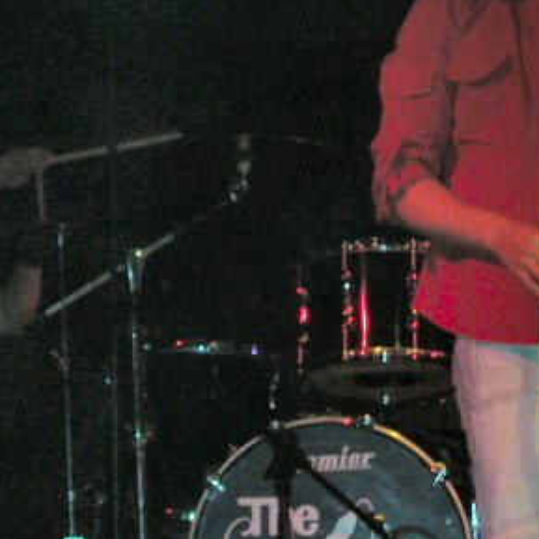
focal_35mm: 170
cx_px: 162
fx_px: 2995
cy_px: 205
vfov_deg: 10.3
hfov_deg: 10.3
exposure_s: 1/59.9
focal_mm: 13.3
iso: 200
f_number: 4.3
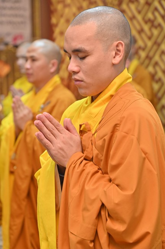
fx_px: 723
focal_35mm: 105
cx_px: 82
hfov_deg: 13.0
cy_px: 124
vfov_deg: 19.5
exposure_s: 1/100
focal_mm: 105
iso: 2000
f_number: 5.6
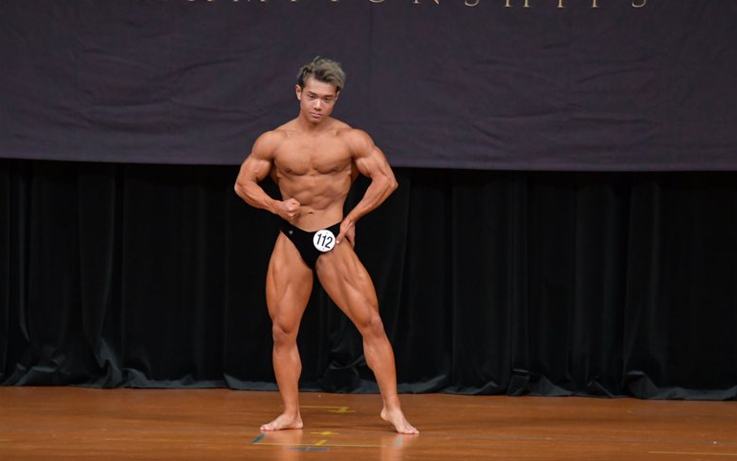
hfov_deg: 8.0
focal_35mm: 261
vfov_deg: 5.0
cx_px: 368
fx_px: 5243
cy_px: 239
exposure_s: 1/400
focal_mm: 170
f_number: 5.6
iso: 4000
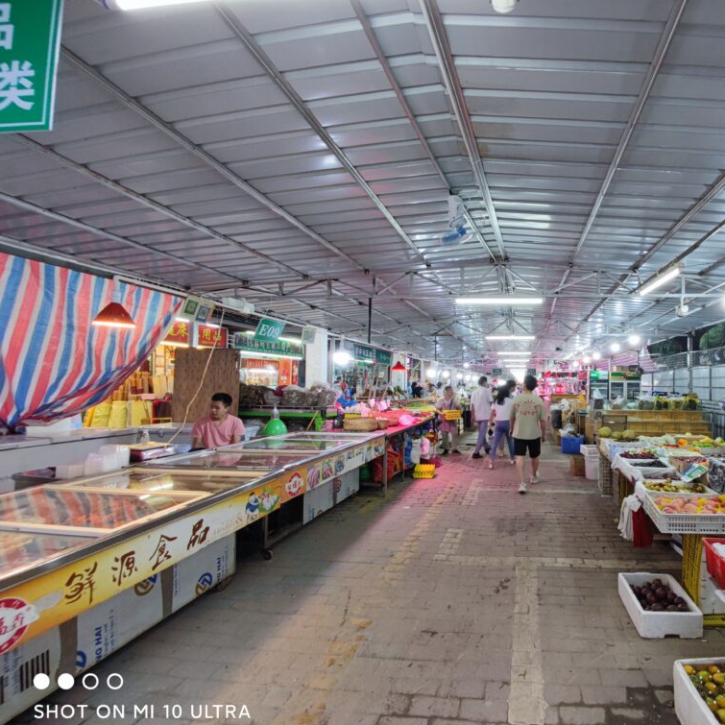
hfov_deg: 86.3
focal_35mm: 15
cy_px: 375
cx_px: 510
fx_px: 355
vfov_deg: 91.1
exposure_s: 1/33
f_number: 2.2
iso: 163
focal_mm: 1.95
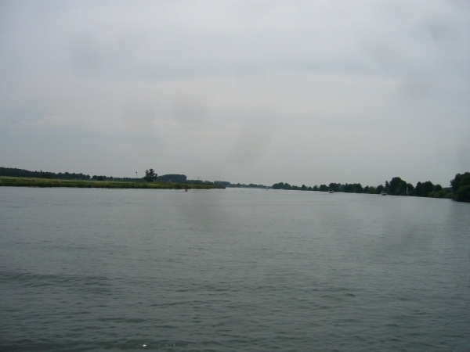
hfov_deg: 52.6
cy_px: 176
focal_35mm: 35
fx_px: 475
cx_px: 235
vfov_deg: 40.7
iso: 100
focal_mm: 5.8
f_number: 5.6
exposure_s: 1/1300
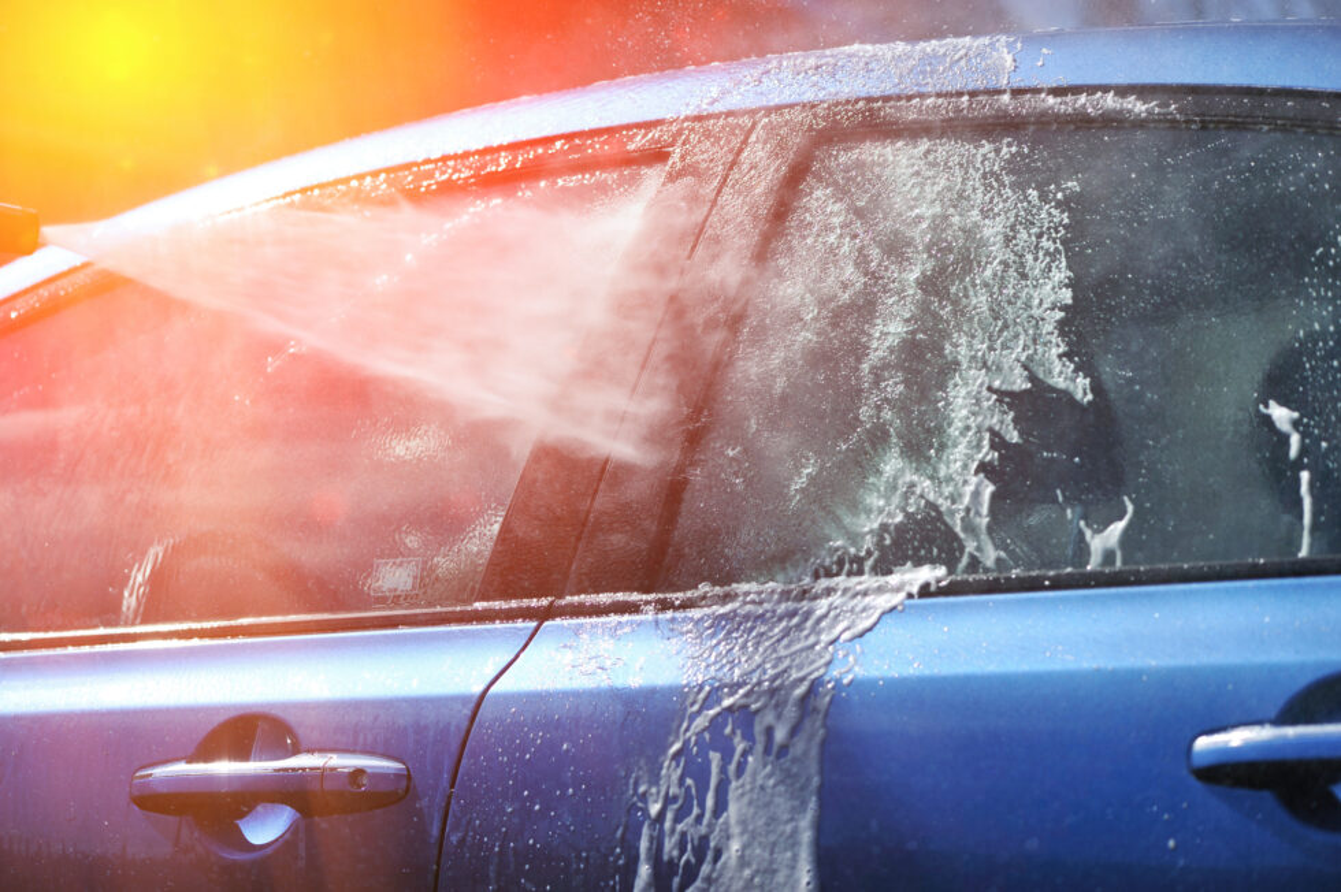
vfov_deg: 13.0
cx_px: 670
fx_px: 3908
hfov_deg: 19.5
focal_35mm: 105
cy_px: 446
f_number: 4
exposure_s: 1/6400
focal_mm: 105
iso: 200
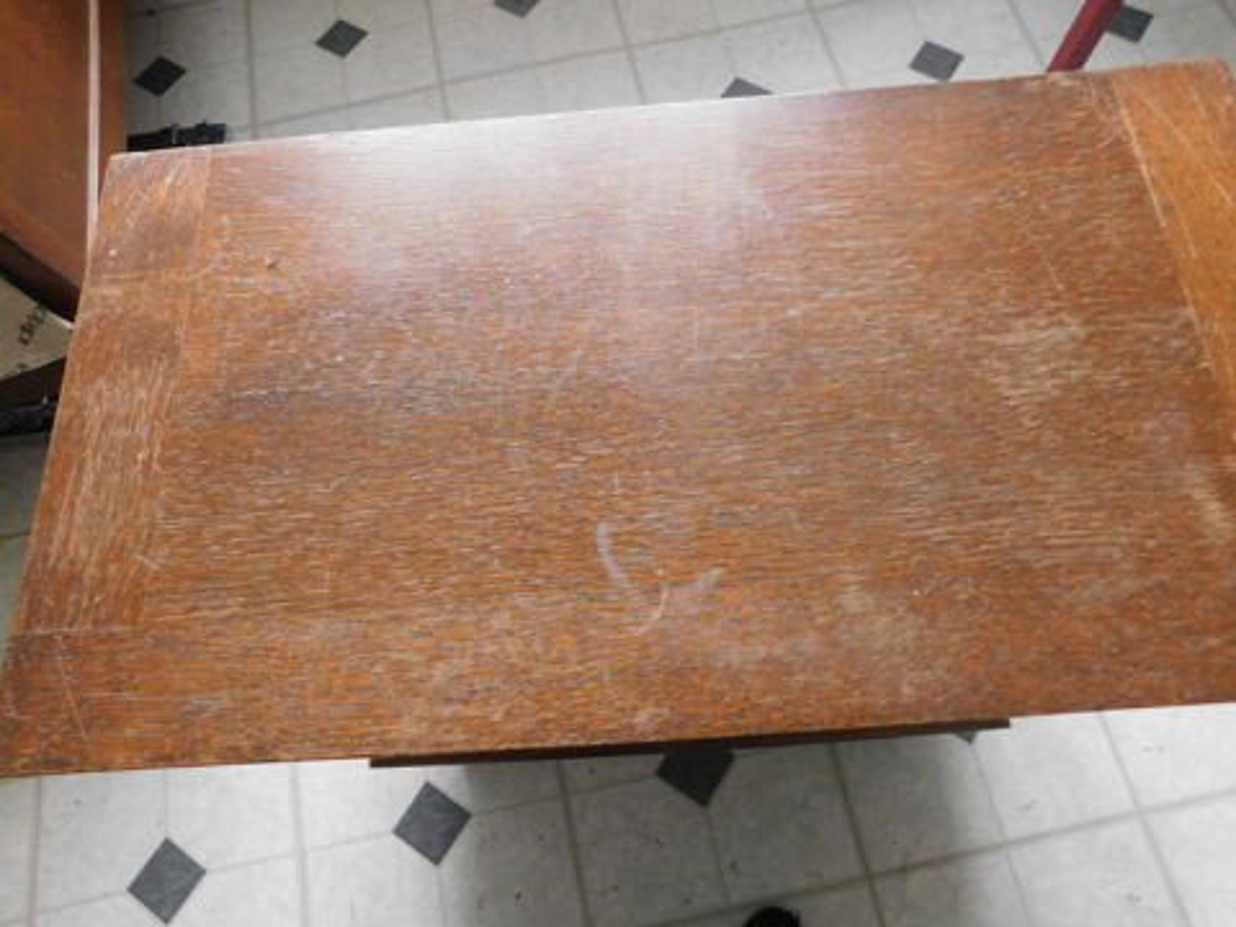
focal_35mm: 23
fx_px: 821
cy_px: 464
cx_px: 618
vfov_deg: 58.9
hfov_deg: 73.9
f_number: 3
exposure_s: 1/10
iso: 400
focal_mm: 4
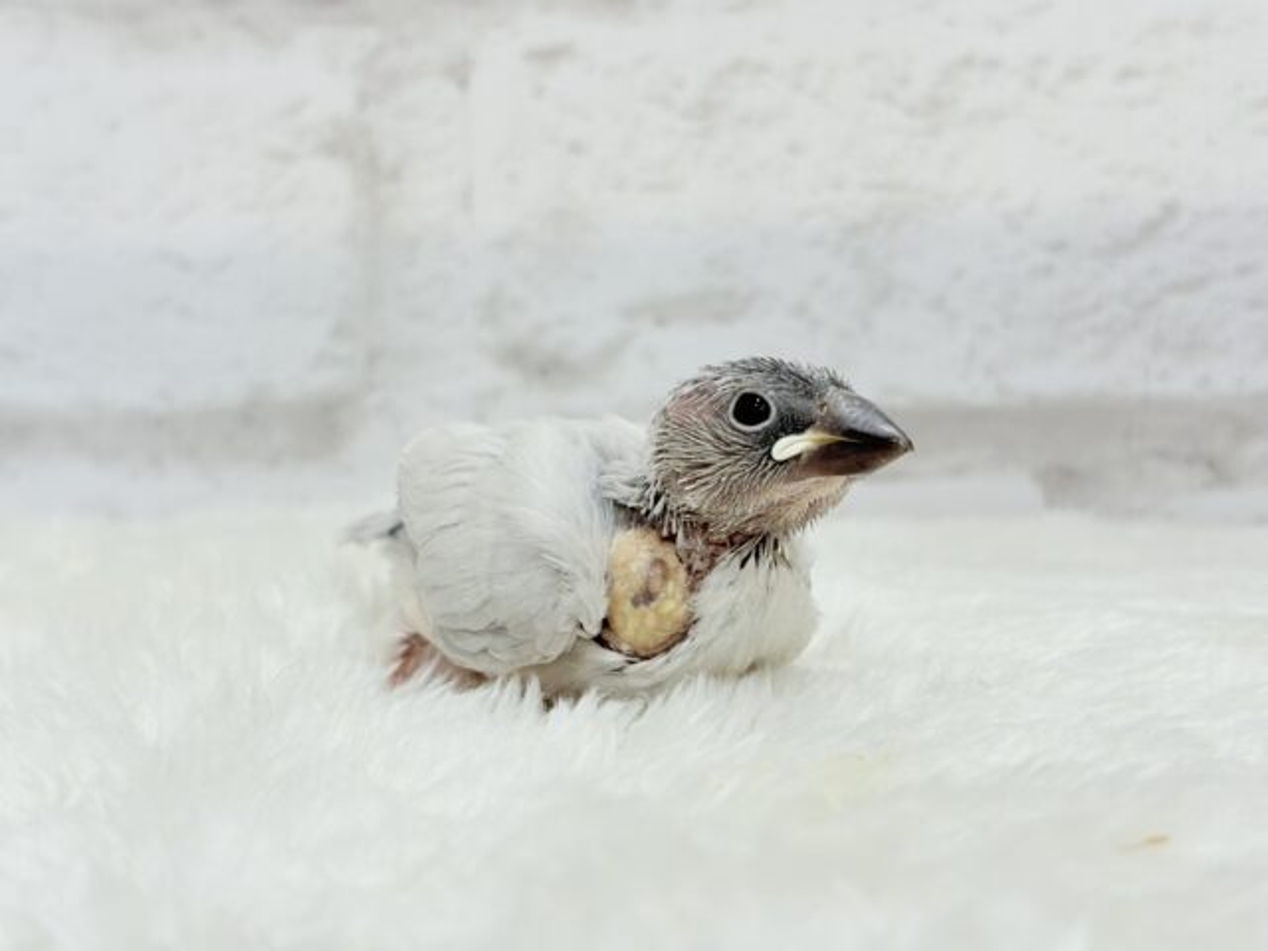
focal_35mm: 52
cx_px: 634
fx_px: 1905
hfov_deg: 36.8
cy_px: 476
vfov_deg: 28.0
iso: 80
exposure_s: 1/100
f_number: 1.6
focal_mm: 5.96
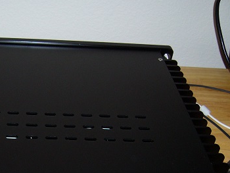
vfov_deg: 22.6
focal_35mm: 64
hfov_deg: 29.7
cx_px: 51
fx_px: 426
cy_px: 143
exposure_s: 1/30
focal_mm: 5.8
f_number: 2.8
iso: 100
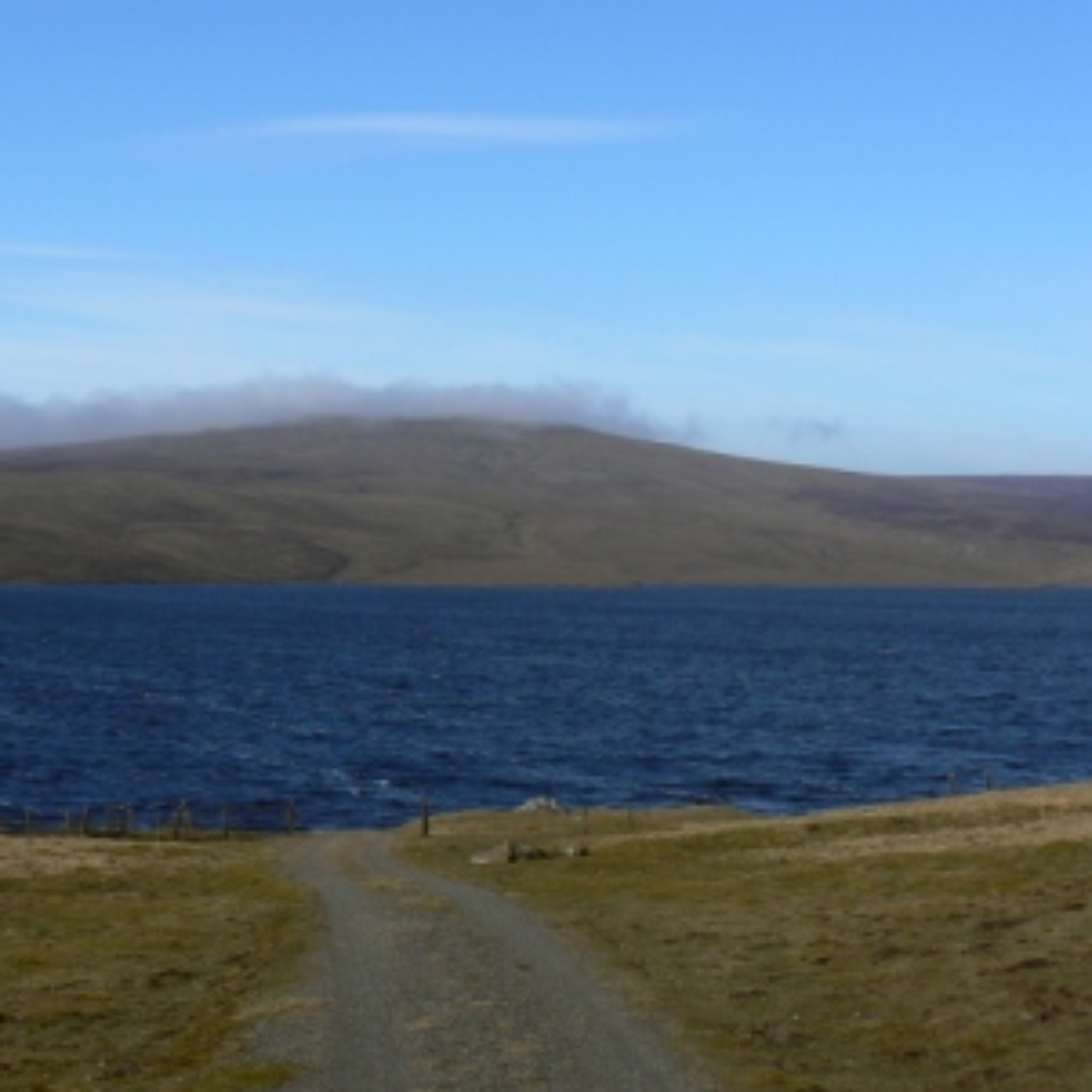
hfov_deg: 24.1
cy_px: 512
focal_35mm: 71
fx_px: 2534
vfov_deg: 24.3
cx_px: 312
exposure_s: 1/400
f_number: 7.1
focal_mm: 9.3
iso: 80
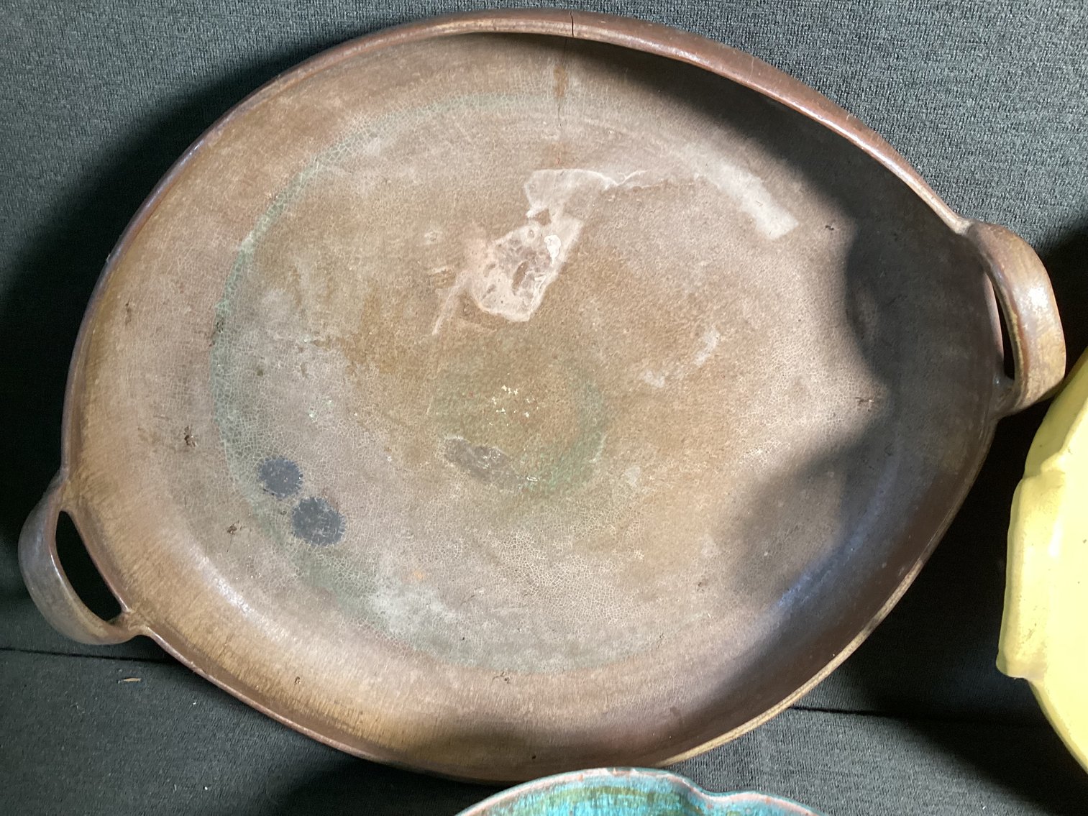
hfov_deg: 58.3
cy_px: 408
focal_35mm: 31
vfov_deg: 45.4
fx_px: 974
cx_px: 544
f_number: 2.4
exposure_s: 1/50
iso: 200
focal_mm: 3.3
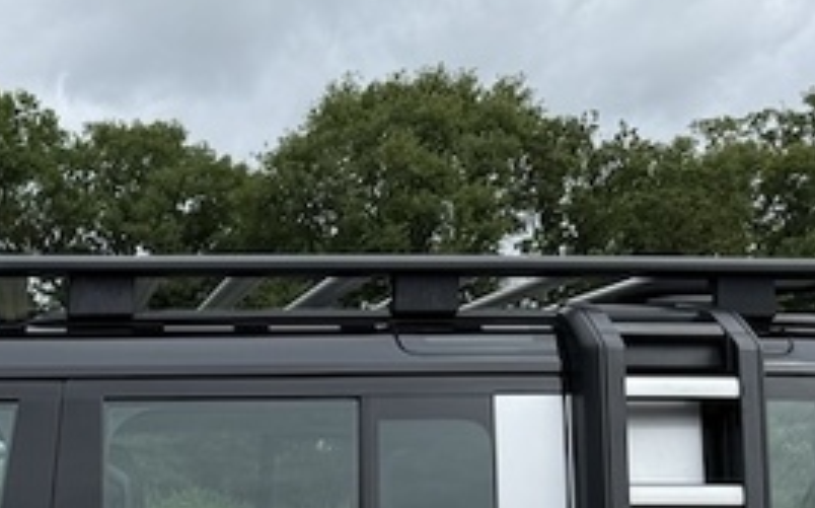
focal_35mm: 76
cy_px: 767
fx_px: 1687
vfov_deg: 15.7
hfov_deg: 25.8
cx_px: 2
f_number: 1.78
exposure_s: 1/3759
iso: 80
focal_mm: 6.76
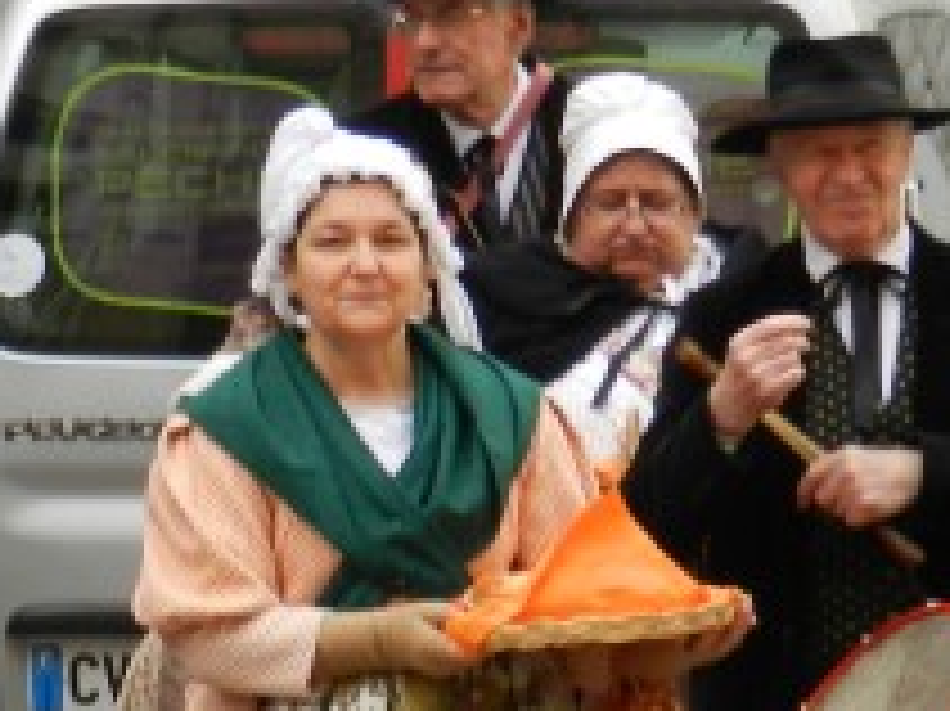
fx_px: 11959
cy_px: 837
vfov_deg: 3.4
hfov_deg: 4.5
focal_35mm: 436
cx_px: 207
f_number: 4.8
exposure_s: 1/100
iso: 160
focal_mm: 20.5
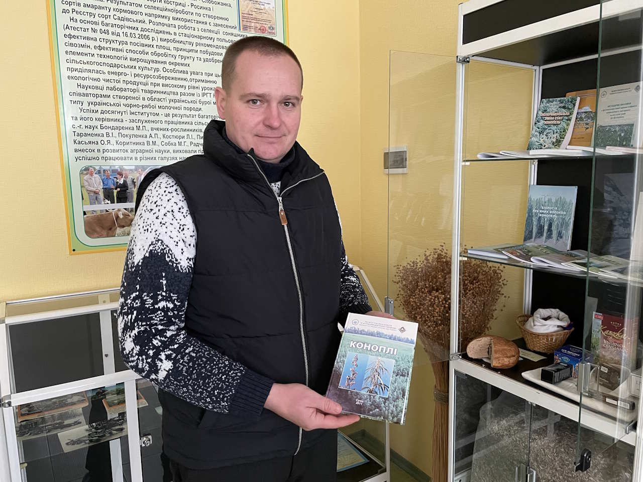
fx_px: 483
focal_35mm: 26
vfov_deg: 53.1
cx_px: 322
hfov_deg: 67.3
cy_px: 241
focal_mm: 4.2
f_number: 1.6
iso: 500
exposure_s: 1/50
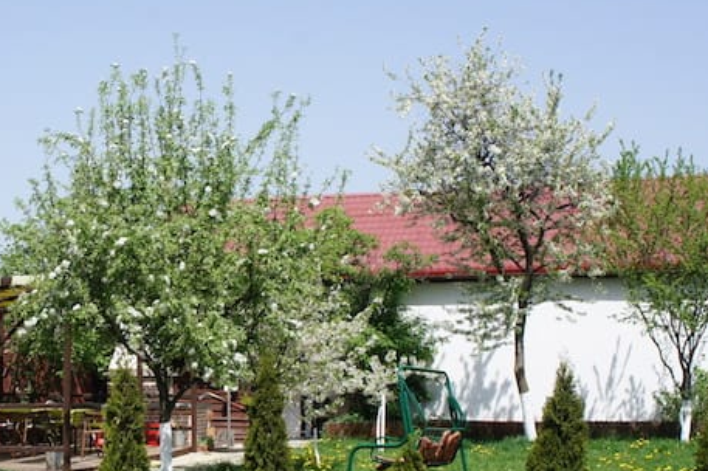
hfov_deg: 31.5
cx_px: 209
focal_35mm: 63
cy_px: 245
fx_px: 1238
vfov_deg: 21.5
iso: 250
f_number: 11
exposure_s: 1/250
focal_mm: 24
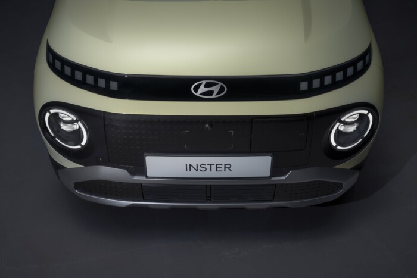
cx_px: 208
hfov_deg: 42.7
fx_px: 533
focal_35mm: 46
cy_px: 139
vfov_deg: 29.3
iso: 50
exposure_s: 1/6
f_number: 5.6
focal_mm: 46
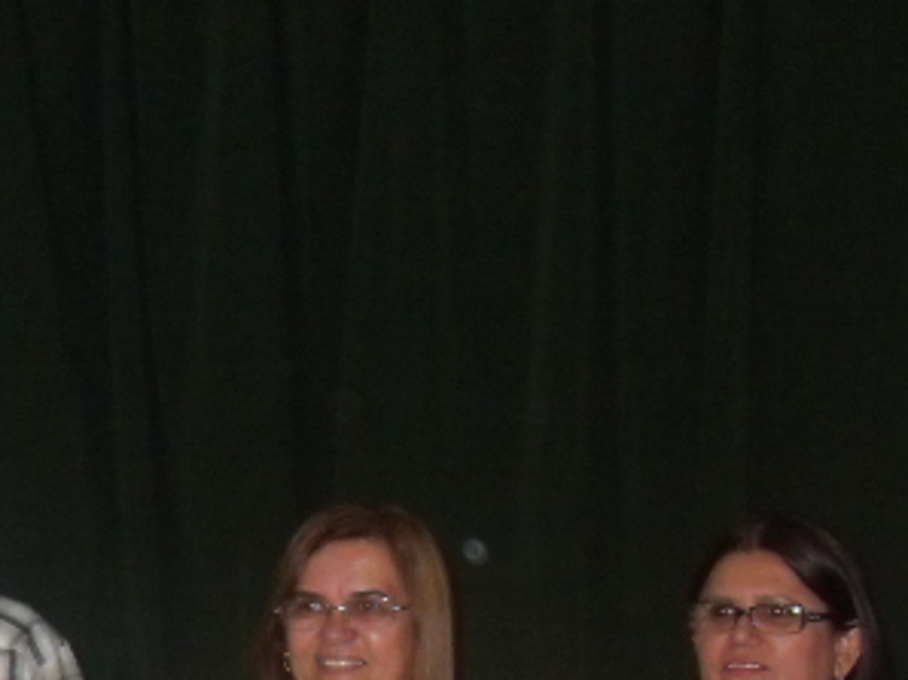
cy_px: 1009
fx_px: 3067
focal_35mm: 117
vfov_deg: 12.1
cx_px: 478
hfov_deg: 16.8
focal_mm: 6.3
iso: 240
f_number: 2.8
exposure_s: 1/45
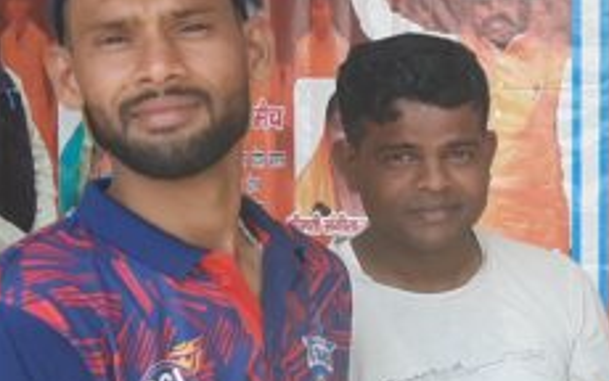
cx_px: 673
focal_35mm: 92
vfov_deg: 14.2
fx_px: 1528
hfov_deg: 21.4
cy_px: 249
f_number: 1.7
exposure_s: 1/672
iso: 40
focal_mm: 3.93
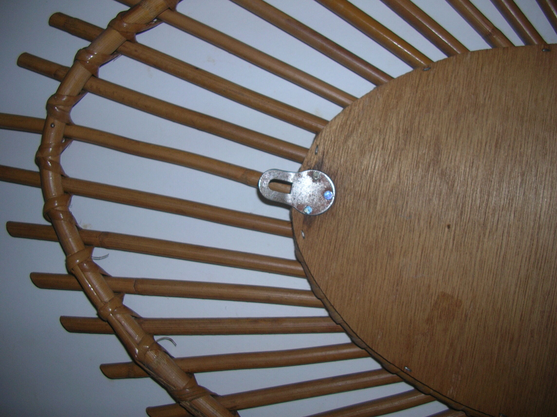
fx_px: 563
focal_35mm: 35
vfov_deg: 40.6
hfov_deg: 52.7
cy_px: 208
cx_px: 278
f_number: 2.8
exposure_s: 1/60.1
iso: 50
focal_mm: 5.8
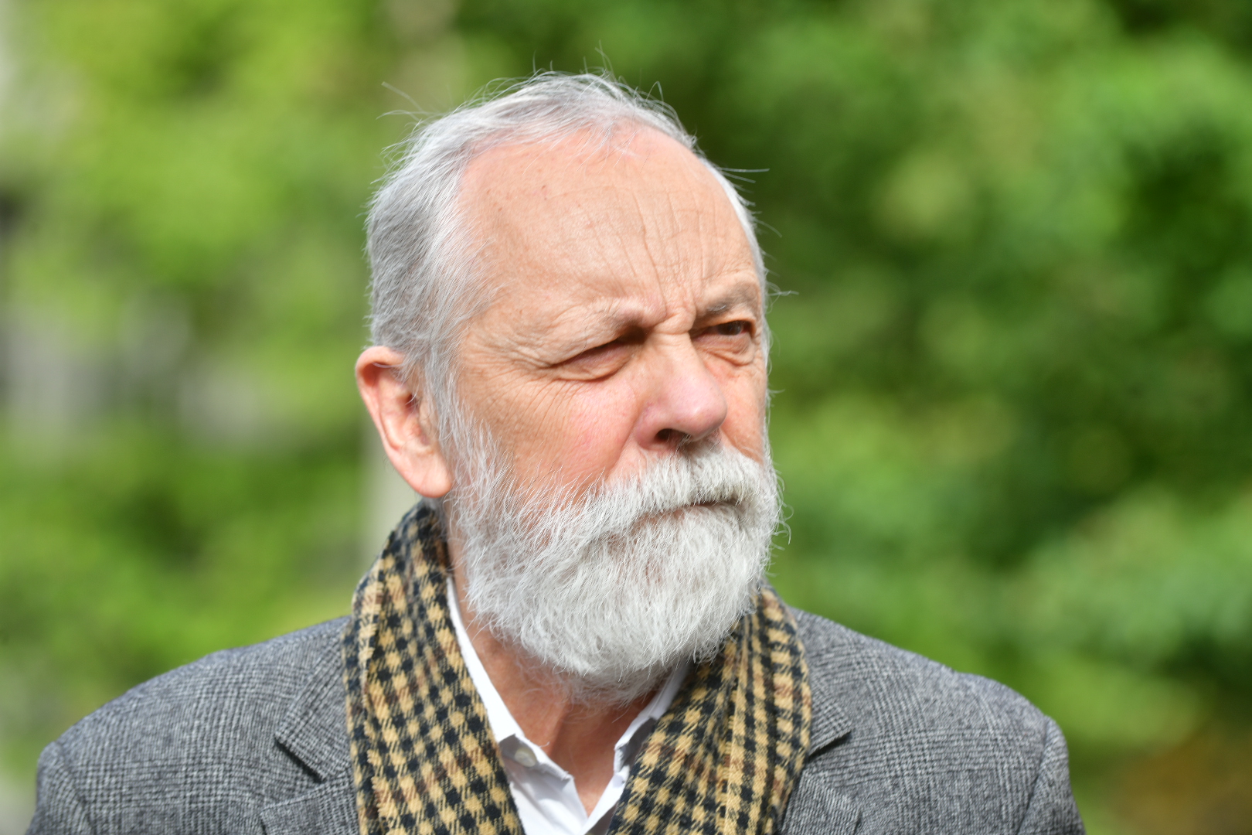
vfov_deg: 6.9
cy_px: 418
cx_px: 626
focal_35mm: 200
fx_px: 6955
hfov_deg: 10.3
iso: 100
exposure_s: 1/200
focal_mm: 200
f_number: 6.3
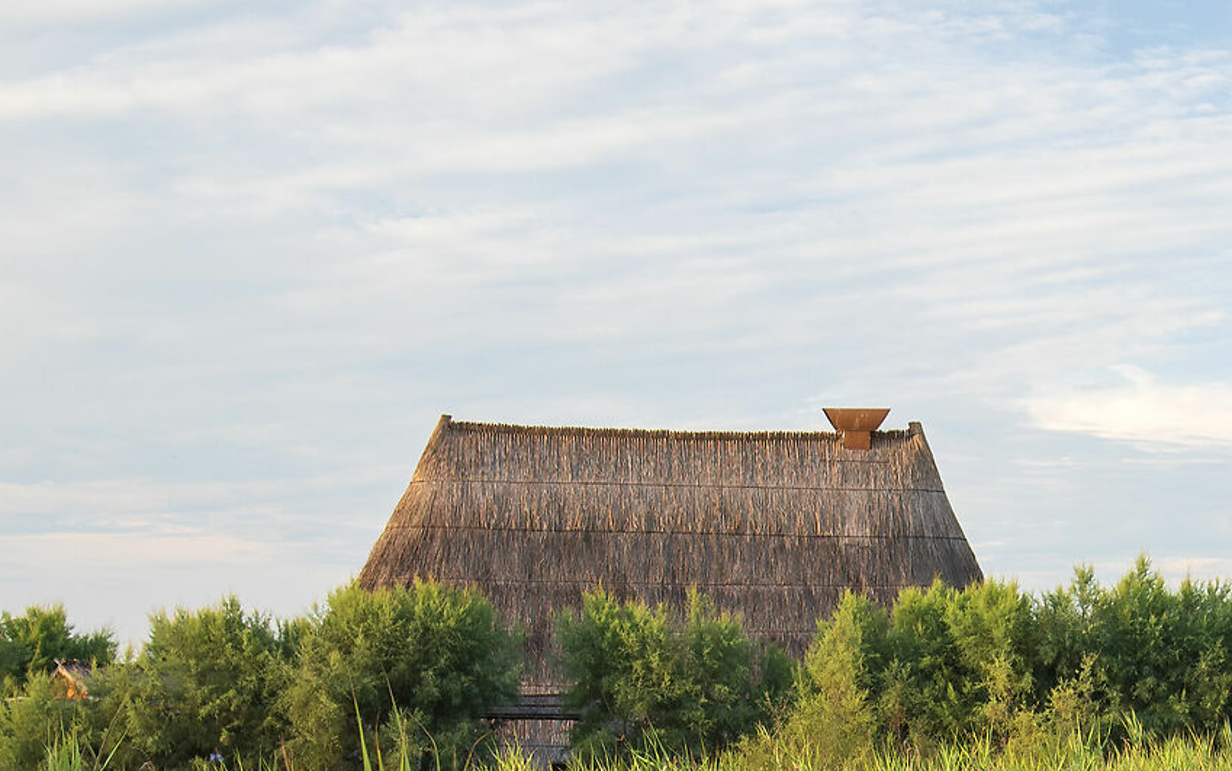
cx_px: 1084
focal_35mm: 121
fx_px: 4064
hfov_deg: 17.0
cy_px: 778
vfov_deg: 10.7
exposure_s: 1/15
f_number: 8
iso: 100
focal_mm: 42
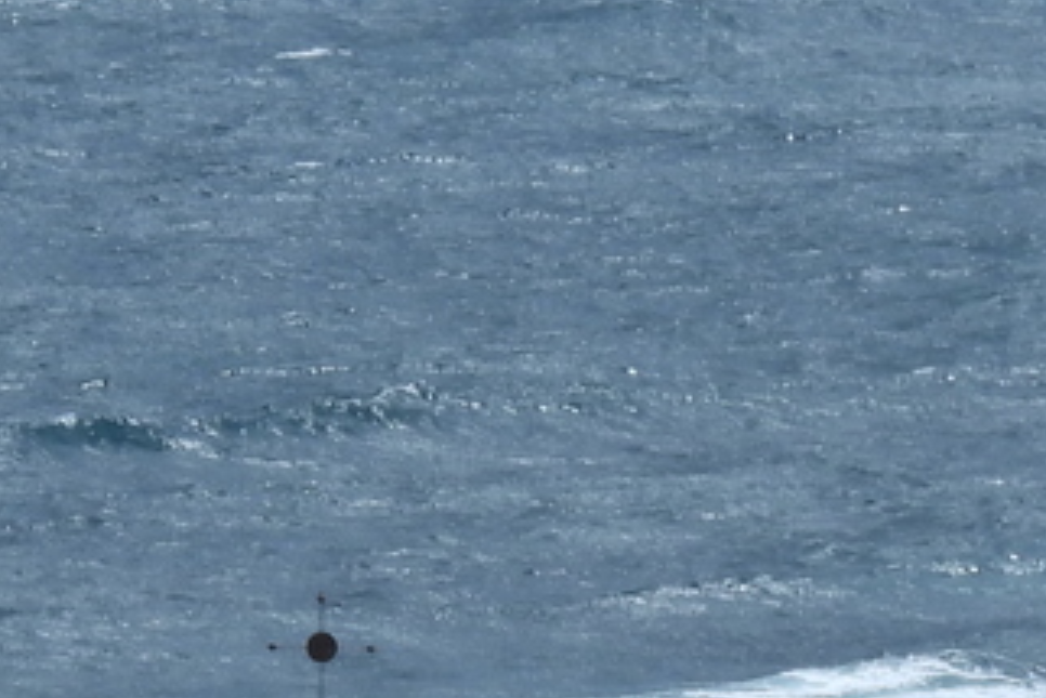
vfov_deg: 1.4
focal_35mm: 993
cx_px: 201
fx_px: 28864
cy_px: 1052
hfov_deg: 2.1
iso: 100
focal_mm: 42.8
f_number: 4.5
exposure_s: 1/1600
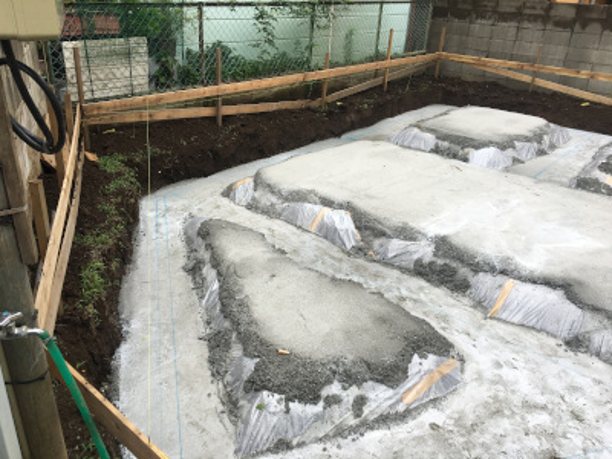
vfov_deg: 48.2
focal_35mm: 29
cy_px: 230
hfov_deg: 61.7
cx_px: 306
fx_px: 513
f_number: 2.2
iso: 25
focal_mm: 4.15
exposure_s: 1/668
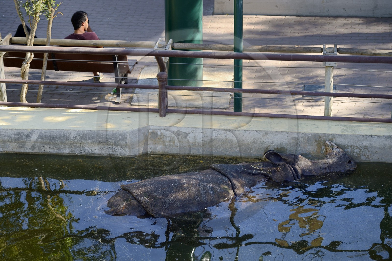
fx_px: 1110
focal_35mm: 102
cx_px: 196
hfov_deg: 20.0
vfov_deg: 13.4
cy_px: 130
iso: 200
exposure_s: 1/400
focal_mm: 102
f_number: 3.2
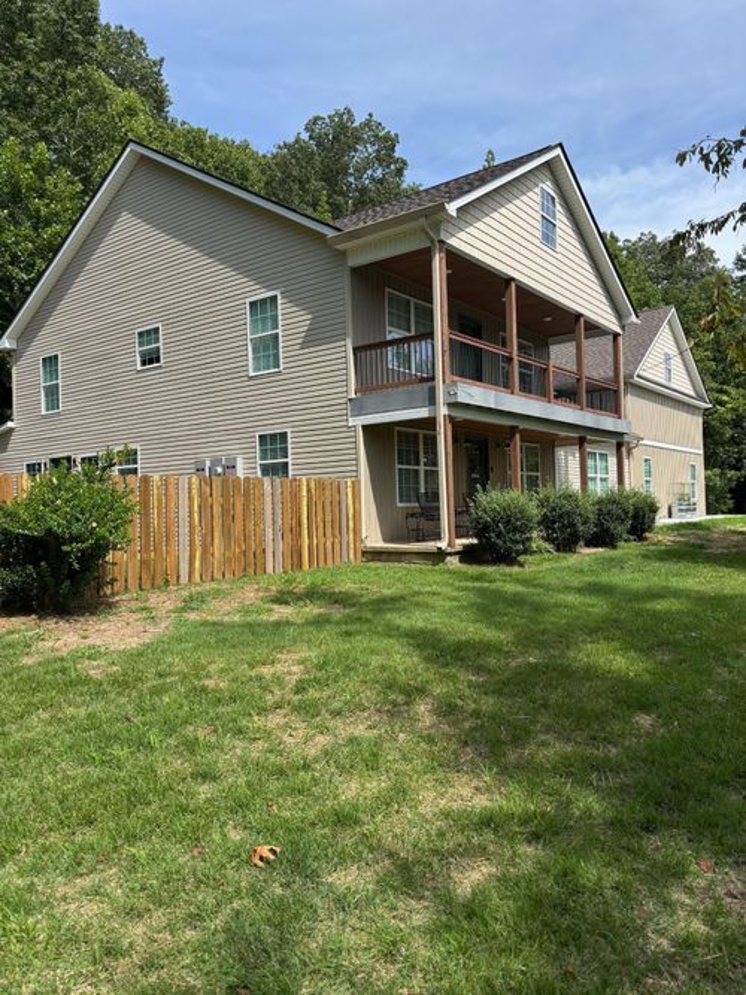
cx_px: 373
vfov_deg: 67.3
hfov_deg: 53.0
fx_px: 747
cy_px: 498
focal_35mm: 26
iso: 50
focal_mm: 5.96
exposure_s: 1/1949
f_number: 1.6
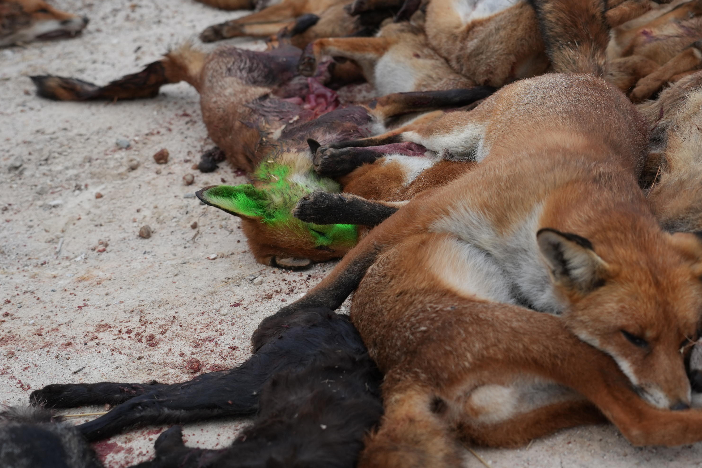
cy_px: 83
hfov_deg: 26.9
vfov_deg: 18.2
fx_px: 1443
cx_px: 534
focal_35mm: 74
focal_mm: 44
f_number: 4
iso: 200
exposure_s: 1/160
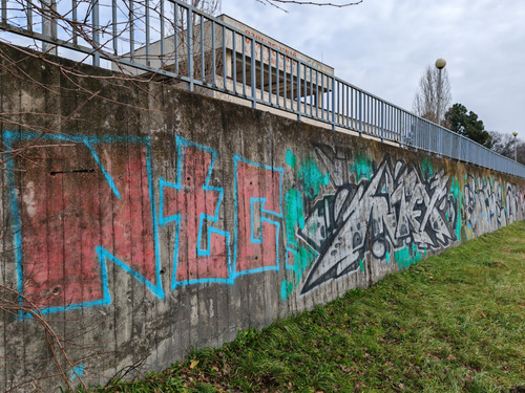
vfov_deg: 51.4
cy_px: 196
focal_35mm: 27
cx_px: 262
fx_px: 409
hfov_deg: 65.3
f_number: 1.6
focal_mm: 7.62
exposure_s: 1/1300
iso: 50
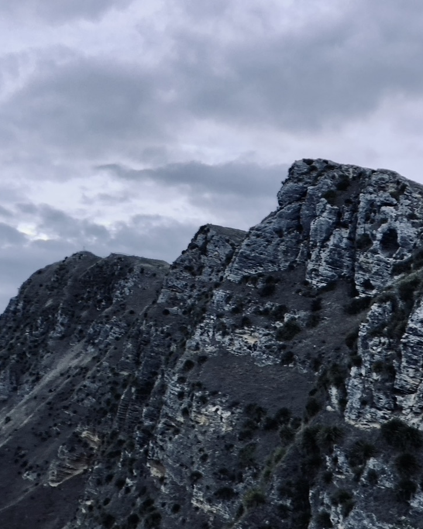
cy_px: 267
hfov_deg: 24.2
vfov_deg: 30.0
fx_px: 986
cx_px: 209
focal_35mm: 63
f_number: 2.8
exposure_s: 1/30
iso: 50
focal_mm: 6.6
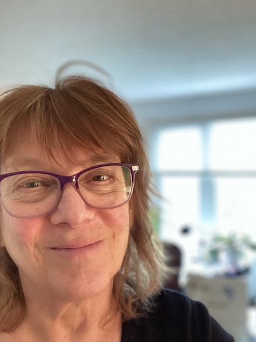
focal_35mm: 35
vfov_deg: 52.5
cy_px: 196
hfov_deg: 40.6
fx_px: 346
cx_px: 123
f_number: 2.2
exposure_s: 1/40
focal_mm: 2.71
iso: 400
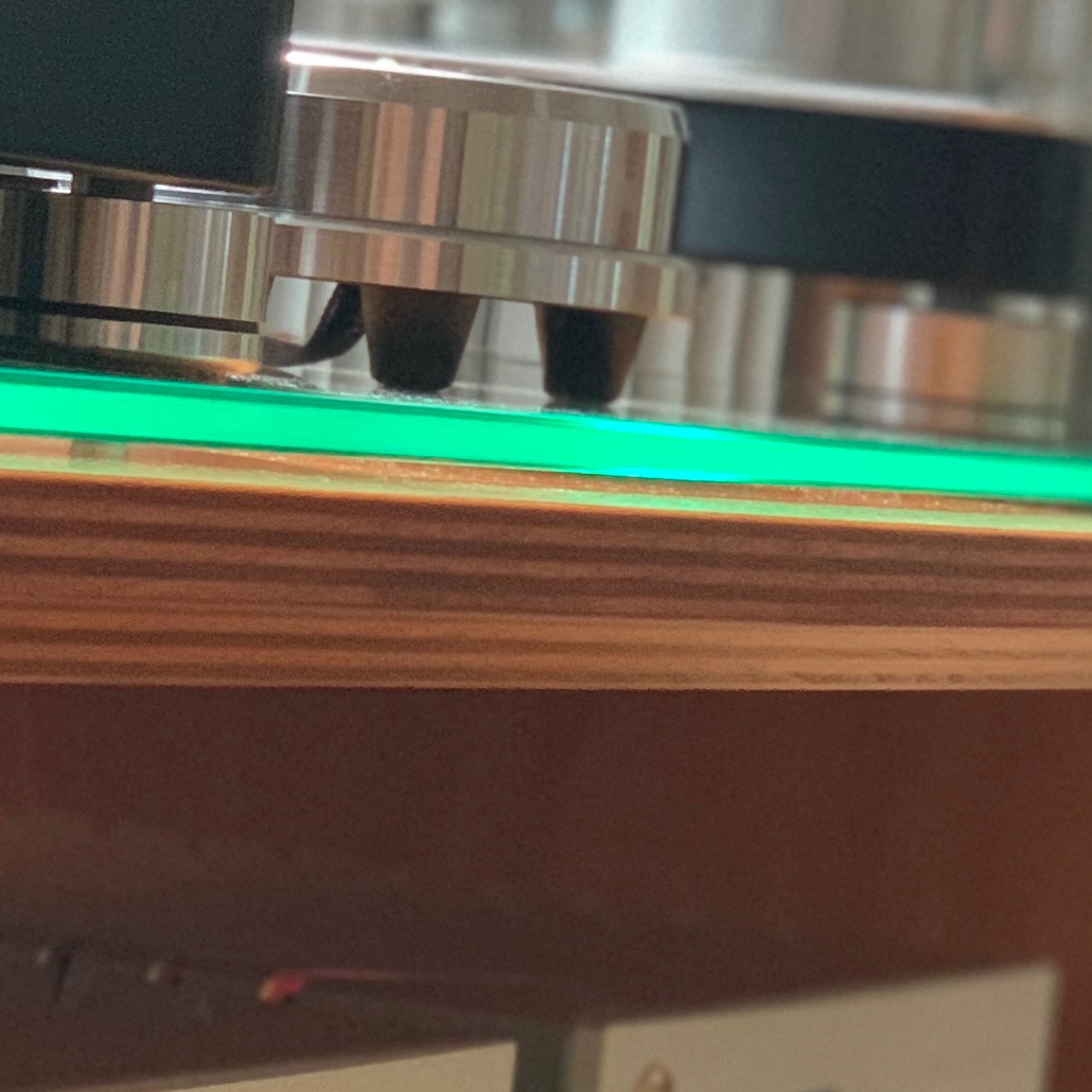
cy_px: 1016
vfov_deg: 9.7
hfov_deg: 9.7
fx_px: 6424
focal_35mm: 180
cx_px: 593
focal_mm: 6
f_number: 2.4
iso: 500
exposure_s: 1/40
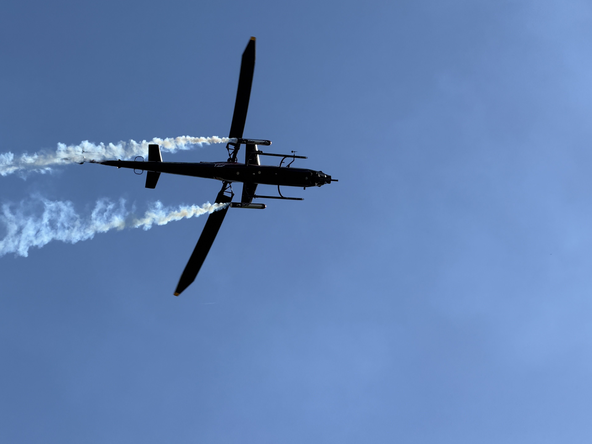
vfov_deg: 11.8
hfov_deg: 15.6
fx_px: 2155
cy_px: 222
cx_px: 300
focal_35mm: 126
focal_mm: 15.66
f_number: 2.8
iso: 64
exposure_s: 1/1866
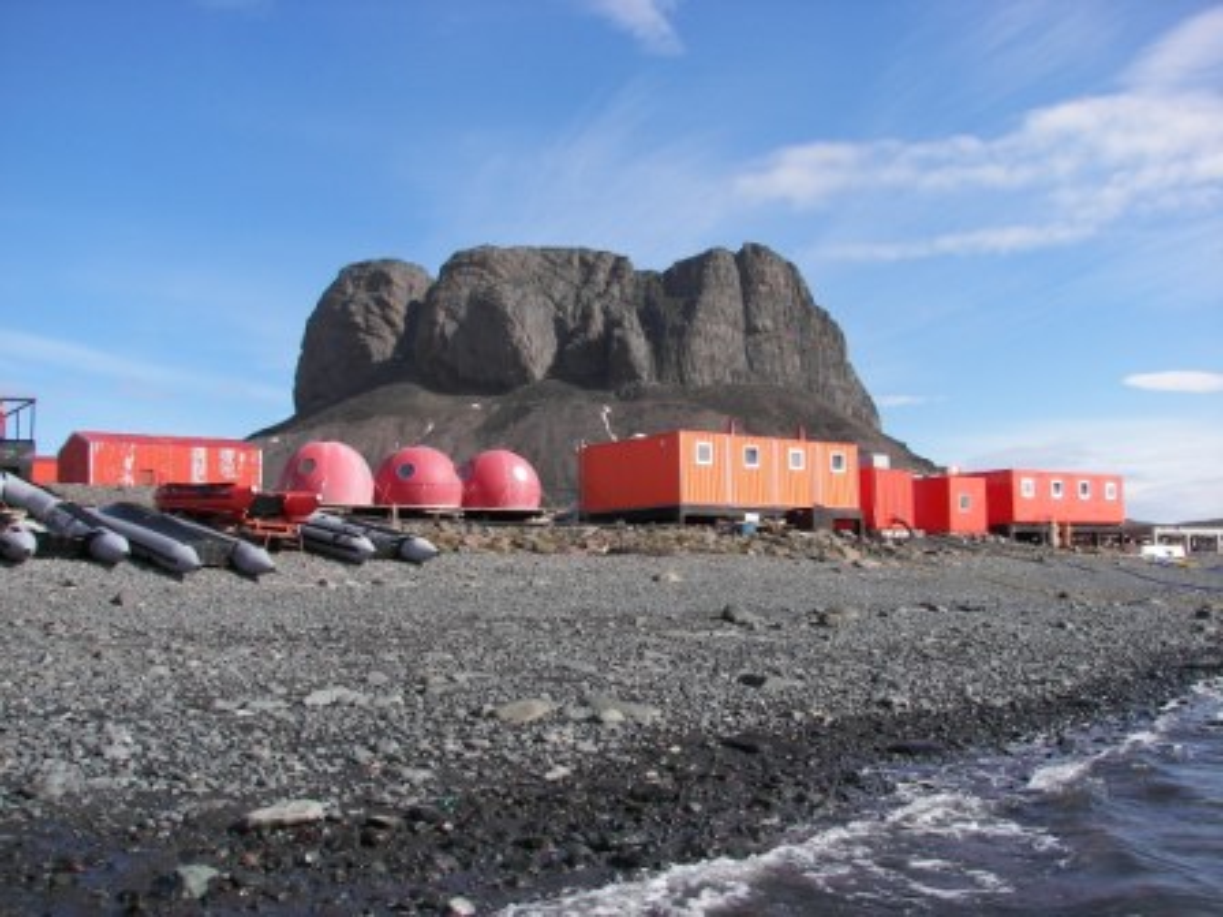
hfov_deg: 51.4
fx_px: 1272
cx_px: 612
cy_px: 458
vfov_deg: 39.7
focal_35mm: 36
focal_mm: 6
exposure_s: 1/640
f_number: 4
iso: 50
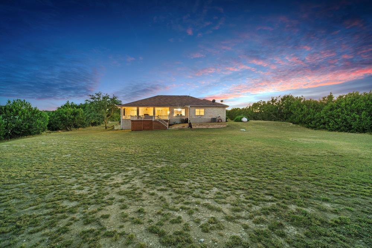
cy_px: 124
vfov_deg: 81.2
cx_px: 186
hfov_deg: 104.2
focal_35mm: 14
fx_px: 145
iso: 320
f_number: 7.1
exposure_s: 8
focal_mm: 14
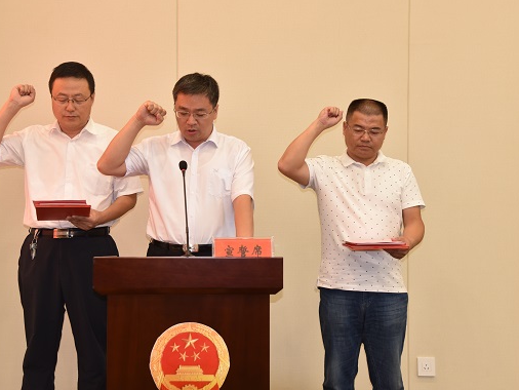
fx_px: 930
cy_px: 163
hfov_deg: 31.1
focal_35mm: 62
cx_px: 223
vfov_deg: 23.6
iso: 800
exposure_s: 1/80
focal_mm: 48
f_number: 4.5
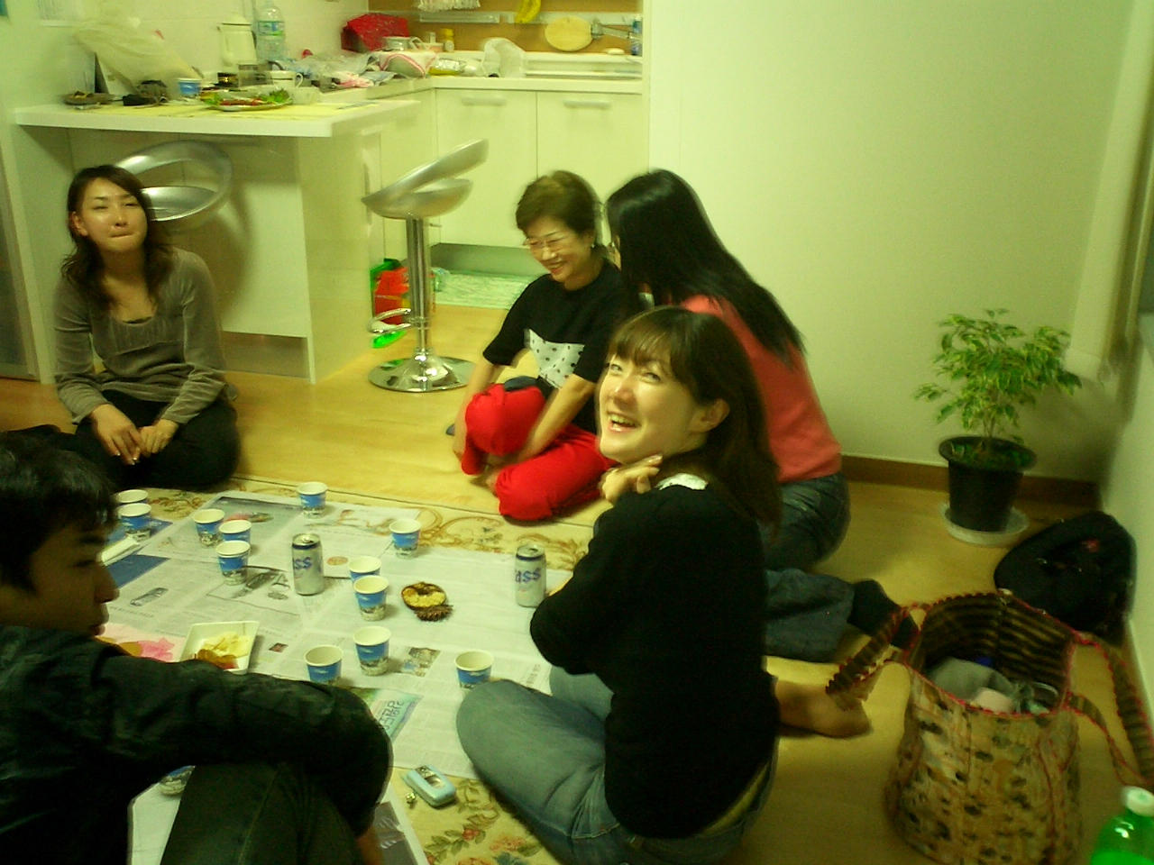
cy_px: 432
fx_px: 1233
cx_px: 577
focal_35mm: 37
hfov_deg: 50.1
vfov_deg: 38.7
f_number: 3.5
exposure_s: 1/8
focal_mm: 5.6
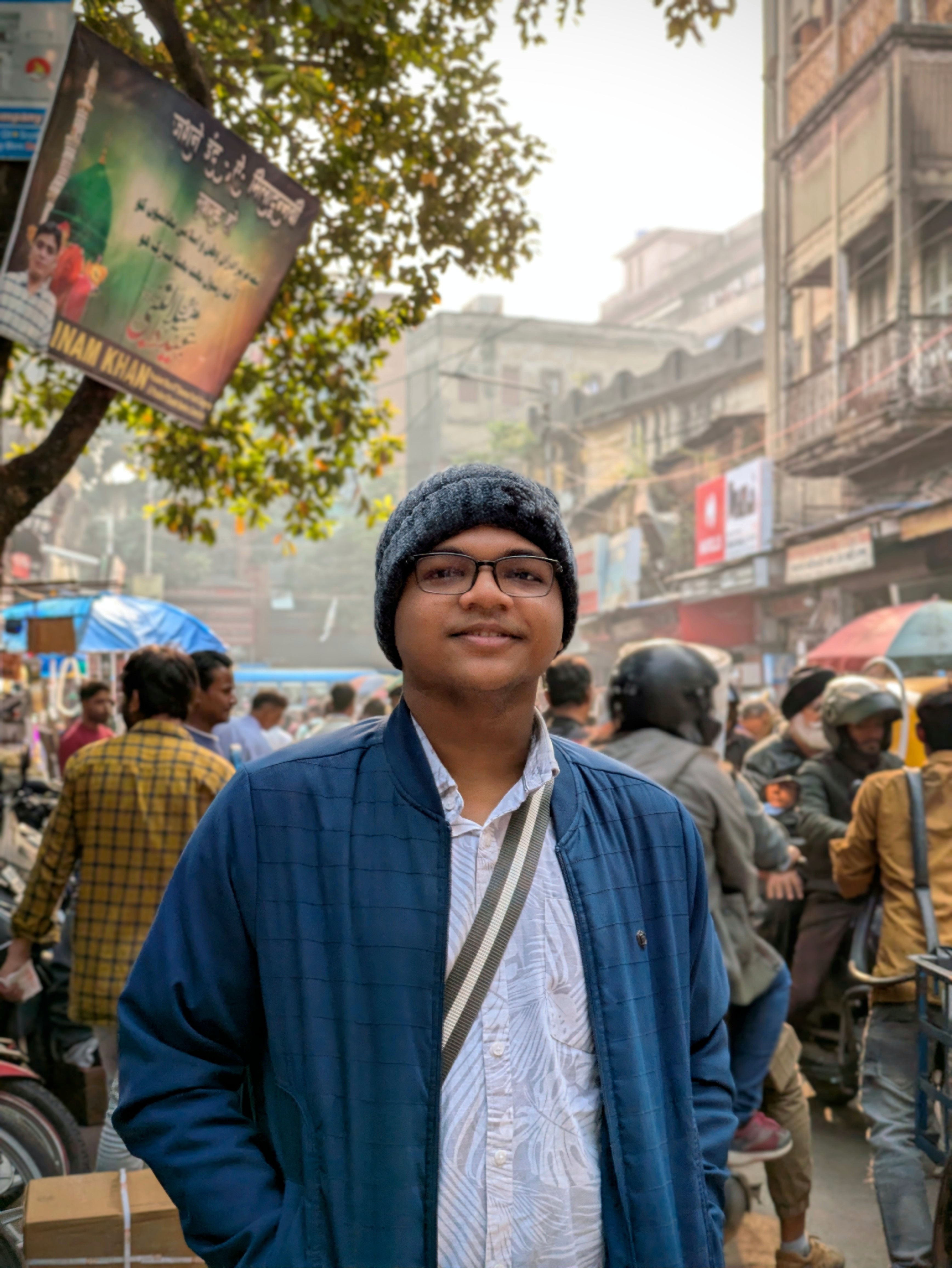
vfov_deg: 37.5
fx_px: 1869
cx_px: 476
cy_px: 634
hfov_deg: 28.6
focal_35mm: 51
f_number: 1.89
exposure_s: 1/876
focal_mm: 5.43
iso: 92
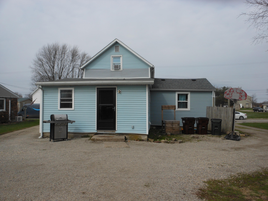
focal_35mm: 28
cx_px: 134
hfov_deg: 63.4
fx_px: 217
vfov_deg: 49.7
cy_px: 100
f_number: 3.7
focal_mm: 5
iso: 80
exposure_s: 1/1250
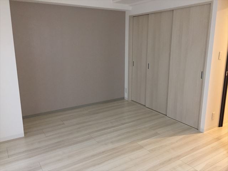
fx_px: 191
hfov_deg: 61.7
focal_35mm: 29
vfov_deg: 48.2
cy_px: 86
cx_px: 114
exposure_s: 1/33
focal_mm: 4.15
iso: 250
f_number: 2.2
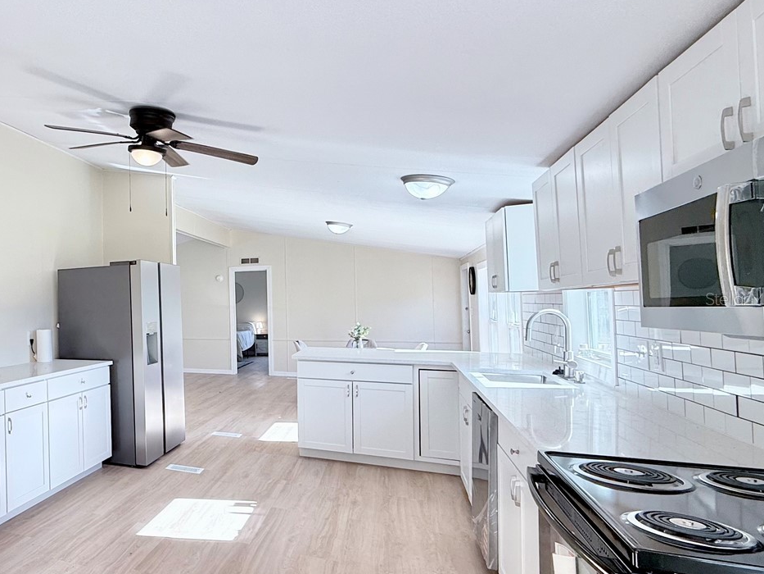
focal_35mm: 24
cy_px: 298
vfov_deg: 56.8
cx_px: 128
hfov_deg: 63.8
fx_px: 530
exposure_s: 1/120
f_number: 2.2
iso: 64
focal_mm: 2.22
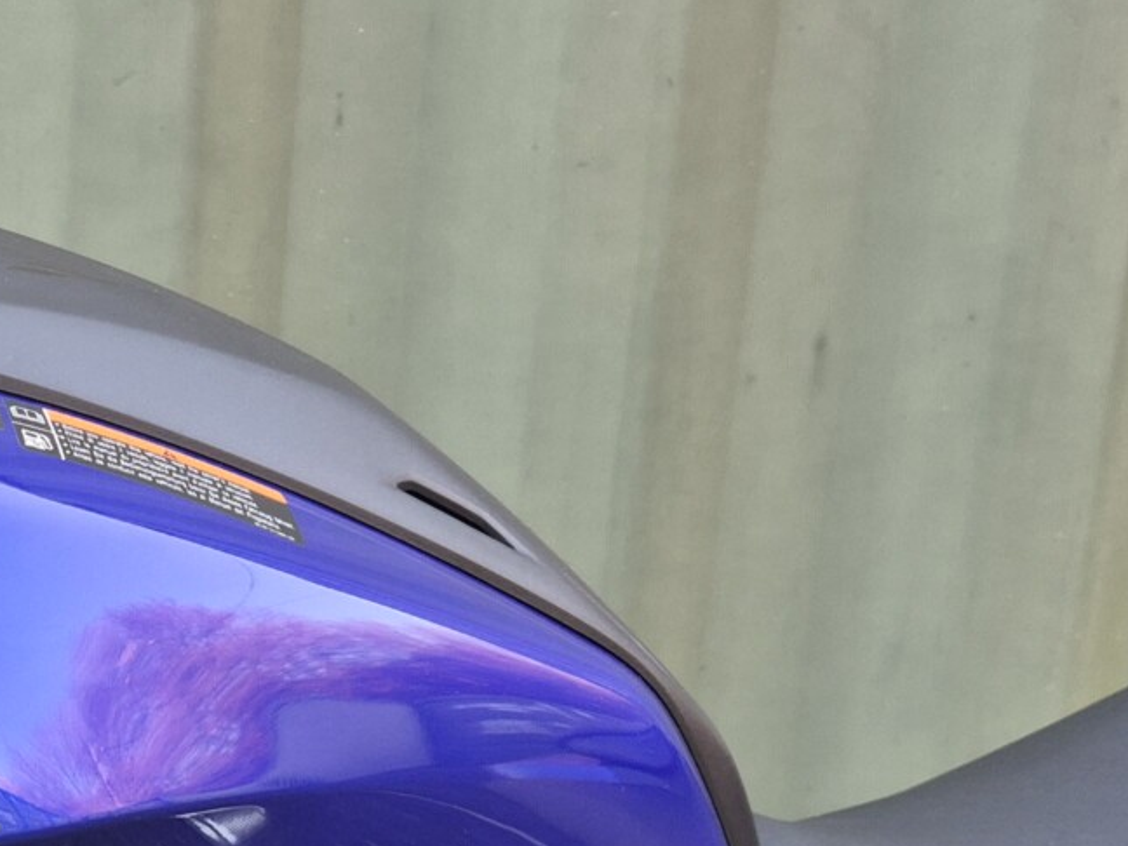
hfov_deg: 24.4
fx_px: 2314
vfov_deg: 19.8
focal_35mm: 71
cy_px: 937
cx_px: -291
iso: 250
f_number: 1.8
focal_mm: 5.4
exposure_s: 1/100
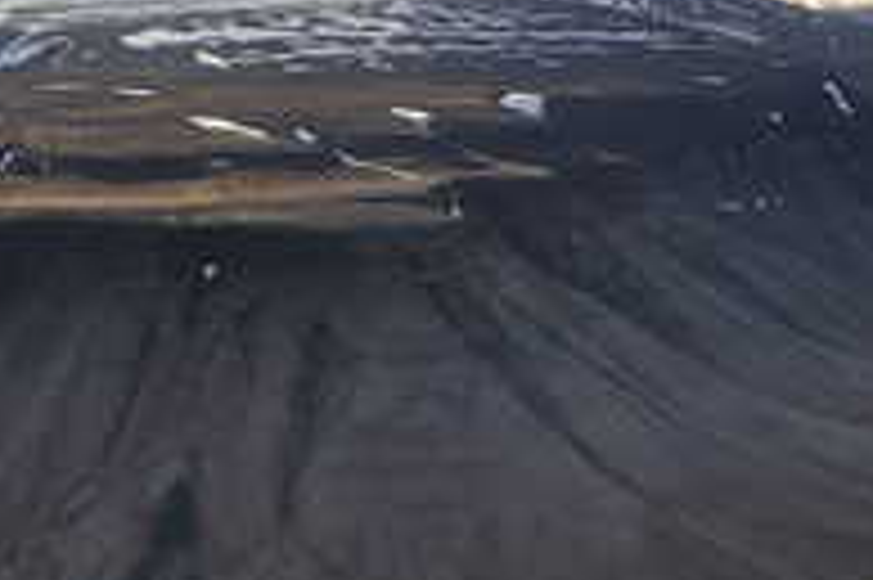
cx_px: 436
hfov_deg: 26.0
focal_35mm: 78
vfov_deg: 17.4
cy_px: 378
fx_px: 1890
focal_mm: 36
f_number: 5.6
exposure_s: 1/320
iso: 200
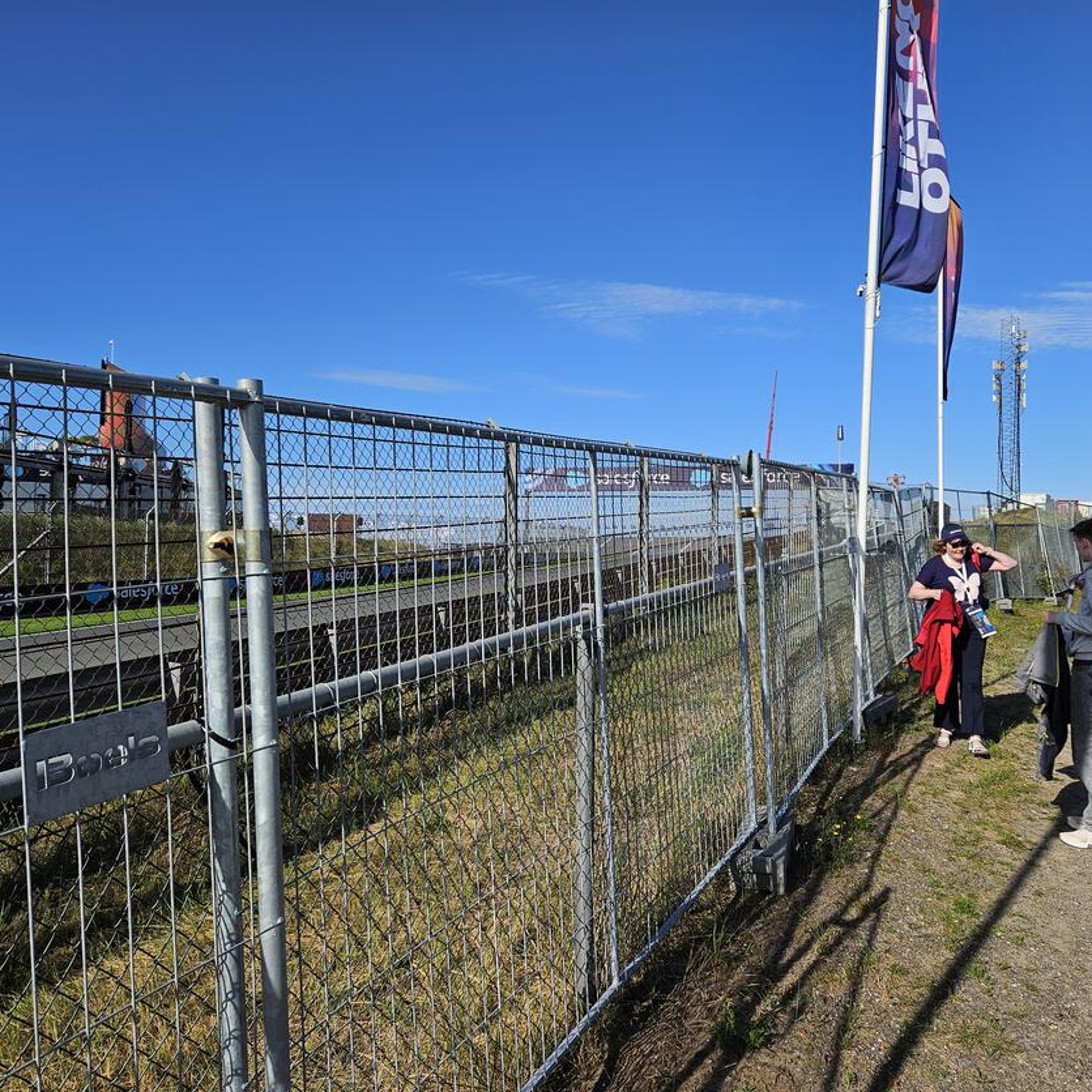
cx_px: 589
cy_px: 529
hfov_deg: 57.2
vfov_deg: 57.3
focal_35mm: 28
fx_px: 999
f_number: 1.8
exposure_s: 1/2579
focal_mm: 5.4
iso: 25
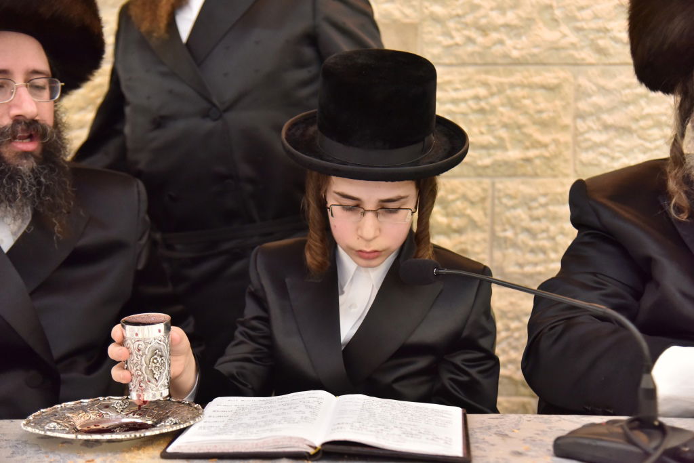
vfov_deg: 21.9
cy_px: 232
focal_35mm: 62
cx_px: 347
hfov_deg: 32.4
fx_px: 1195
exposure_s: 1/125
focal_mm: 62
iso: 2000
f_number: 4
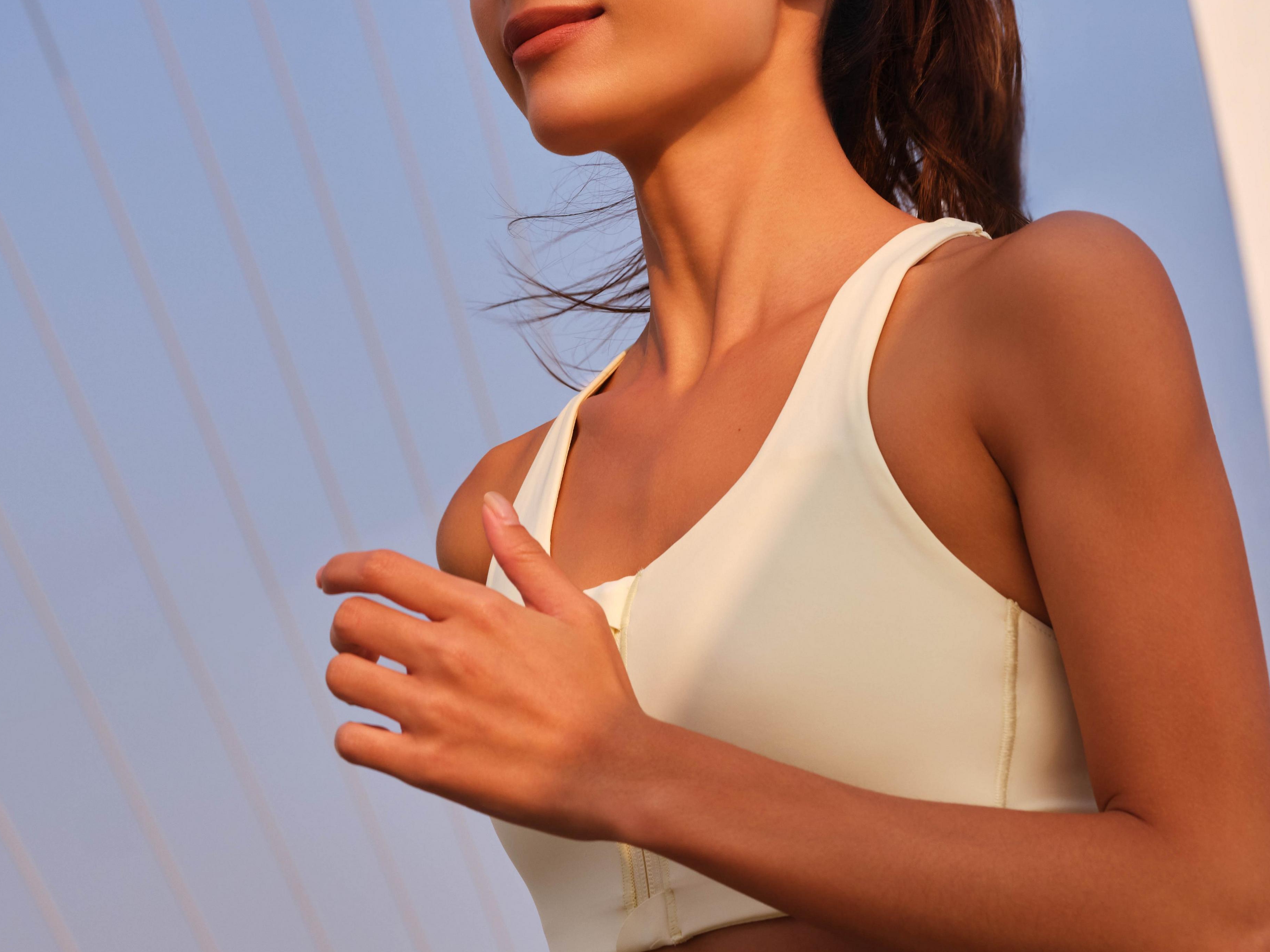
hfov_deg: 20.4
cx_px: 711
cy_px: 498
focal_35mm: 96
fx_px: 3522
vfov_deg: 15.4
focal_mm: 55
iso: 640
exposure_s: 1/1250
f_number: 7.1
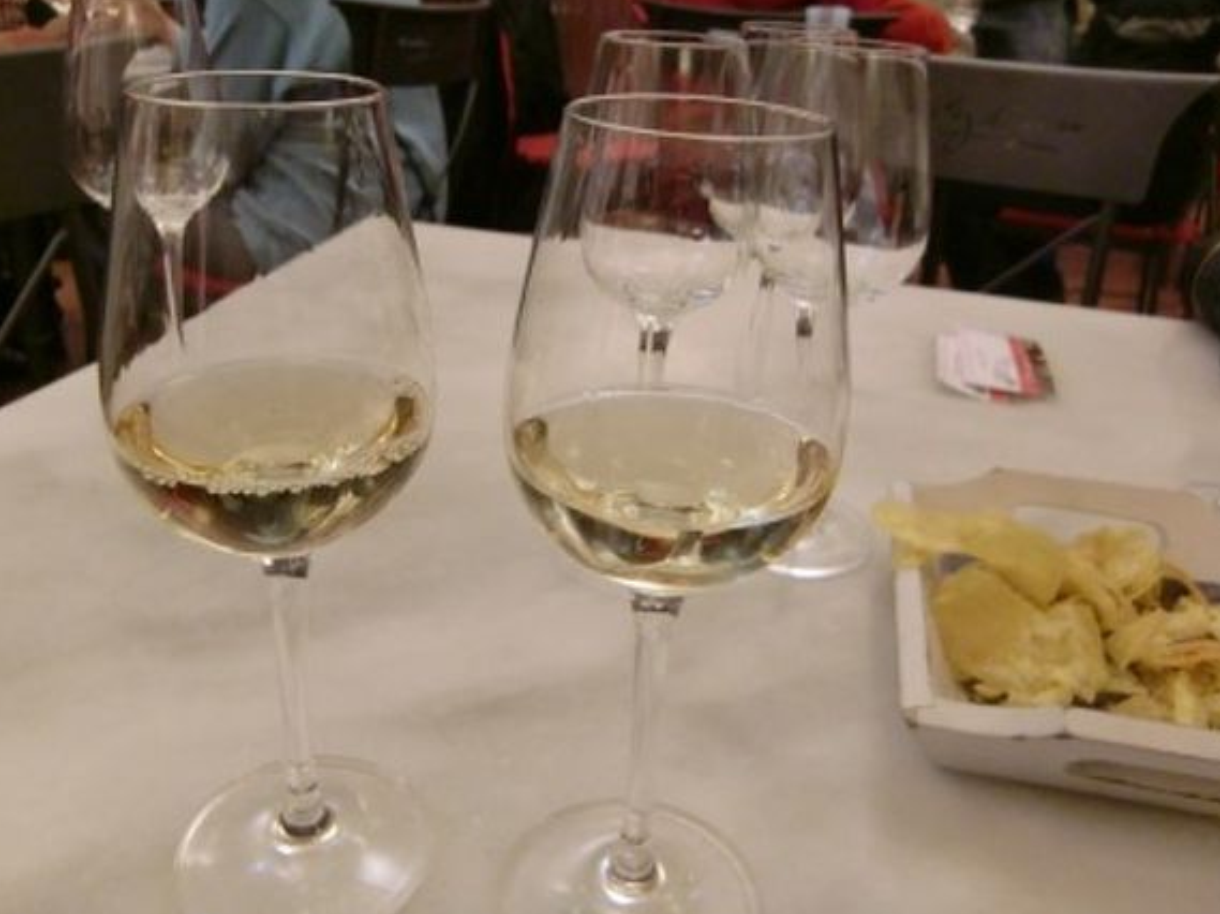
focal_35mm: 32
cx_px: 594
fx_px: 1127
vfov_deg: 44.0
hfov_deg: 56.8
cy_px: 407
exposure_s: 1/40
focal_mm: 4.9
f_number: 2.6
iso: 400
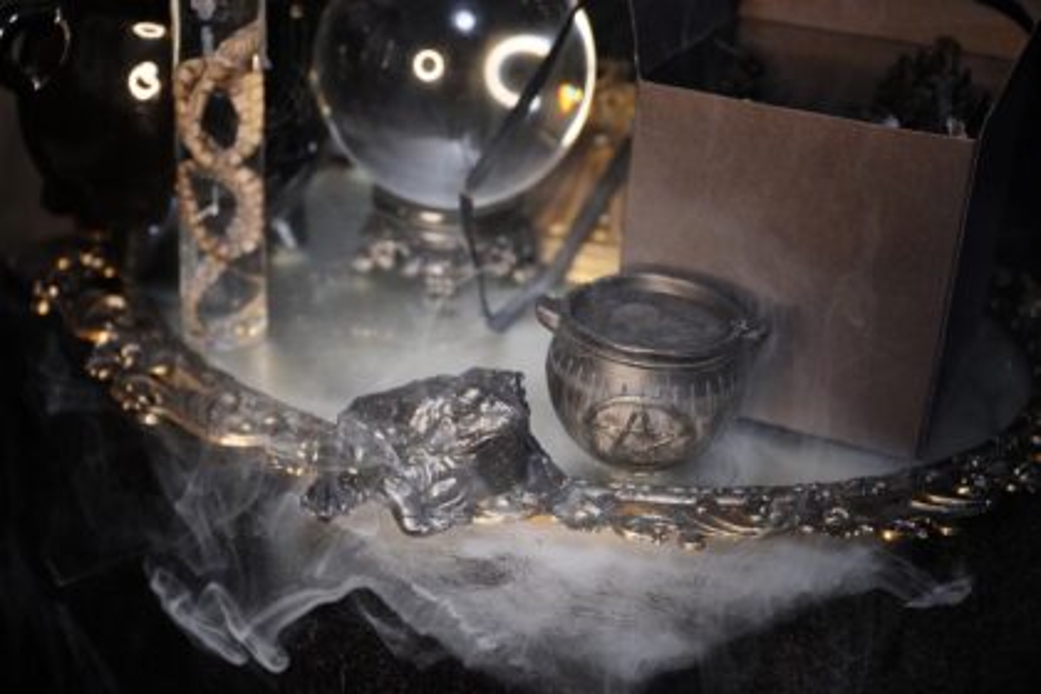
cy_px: 347
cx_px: 520
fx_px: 1431
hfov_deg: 40.0
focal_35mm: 50
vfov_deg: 27.3
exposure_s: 1/40
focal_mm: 33
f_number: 4
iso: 6400
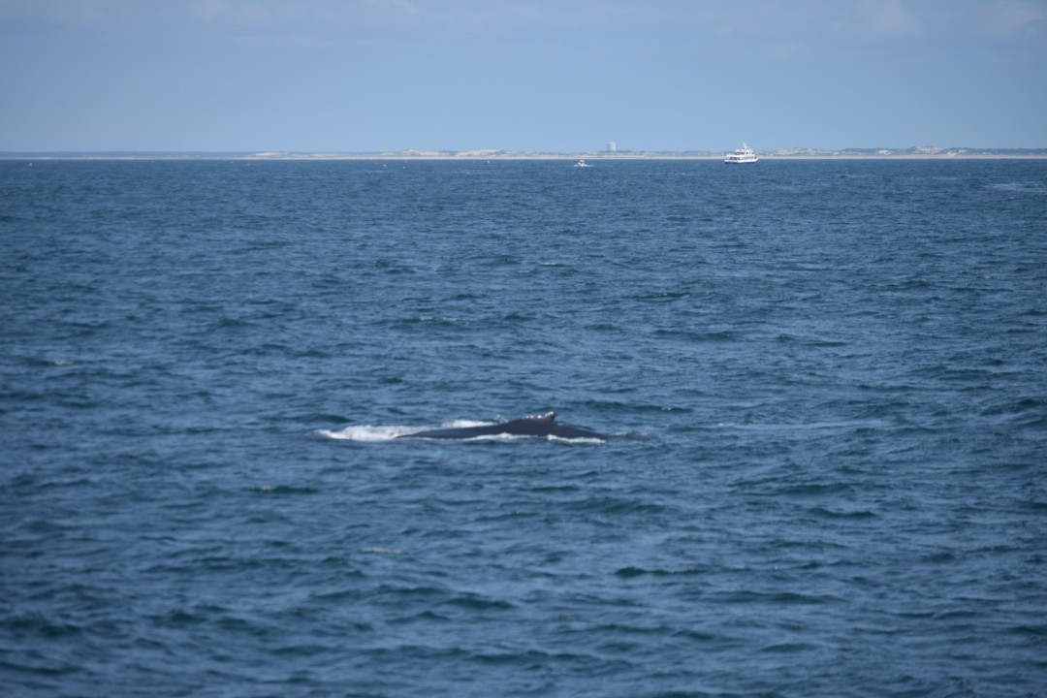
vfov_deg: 5.9
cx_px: 524
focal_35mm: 232
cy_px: 349
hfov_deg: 8.9
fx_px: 6761
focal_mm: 155
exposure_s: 1/1600
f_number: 5.6
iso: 200
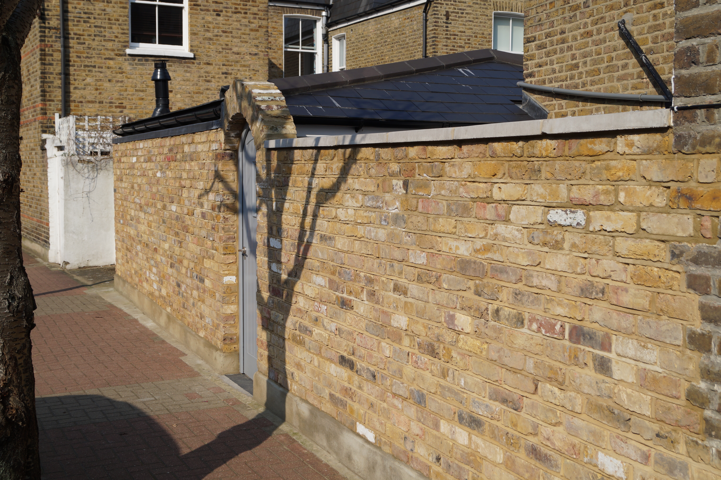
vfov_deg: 31.9
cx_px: 360
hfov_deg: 46.4
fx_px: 841
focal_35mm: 42
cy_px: 240
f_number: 8
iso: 100
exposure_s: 1/400
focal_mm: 28
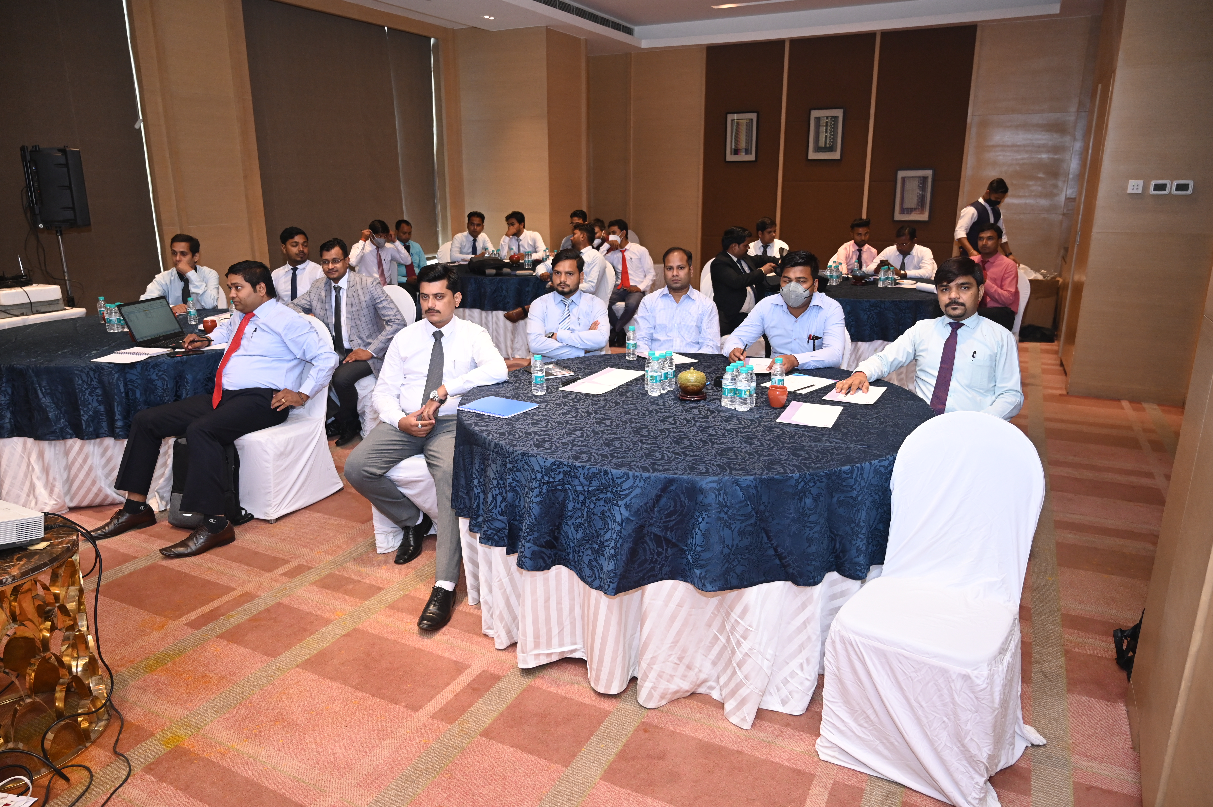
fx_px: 808
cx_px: 606
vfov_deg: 53.1
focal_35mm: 24
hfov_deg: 73.8
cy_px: 404
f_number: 4
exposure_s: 1/125
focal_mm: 24
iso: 1600
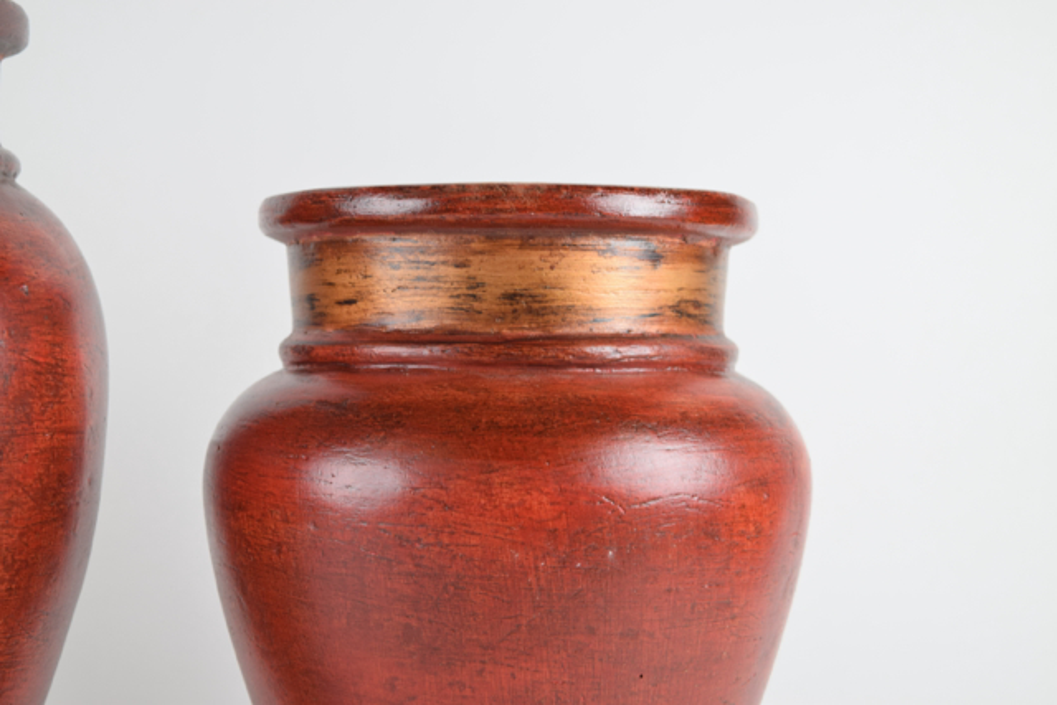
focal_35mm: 82
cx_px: 528
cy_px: 352
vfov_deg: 16.6
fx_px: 2423
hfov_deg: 24.6
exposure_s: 1/125
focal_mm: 55
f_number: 6.3
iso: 400
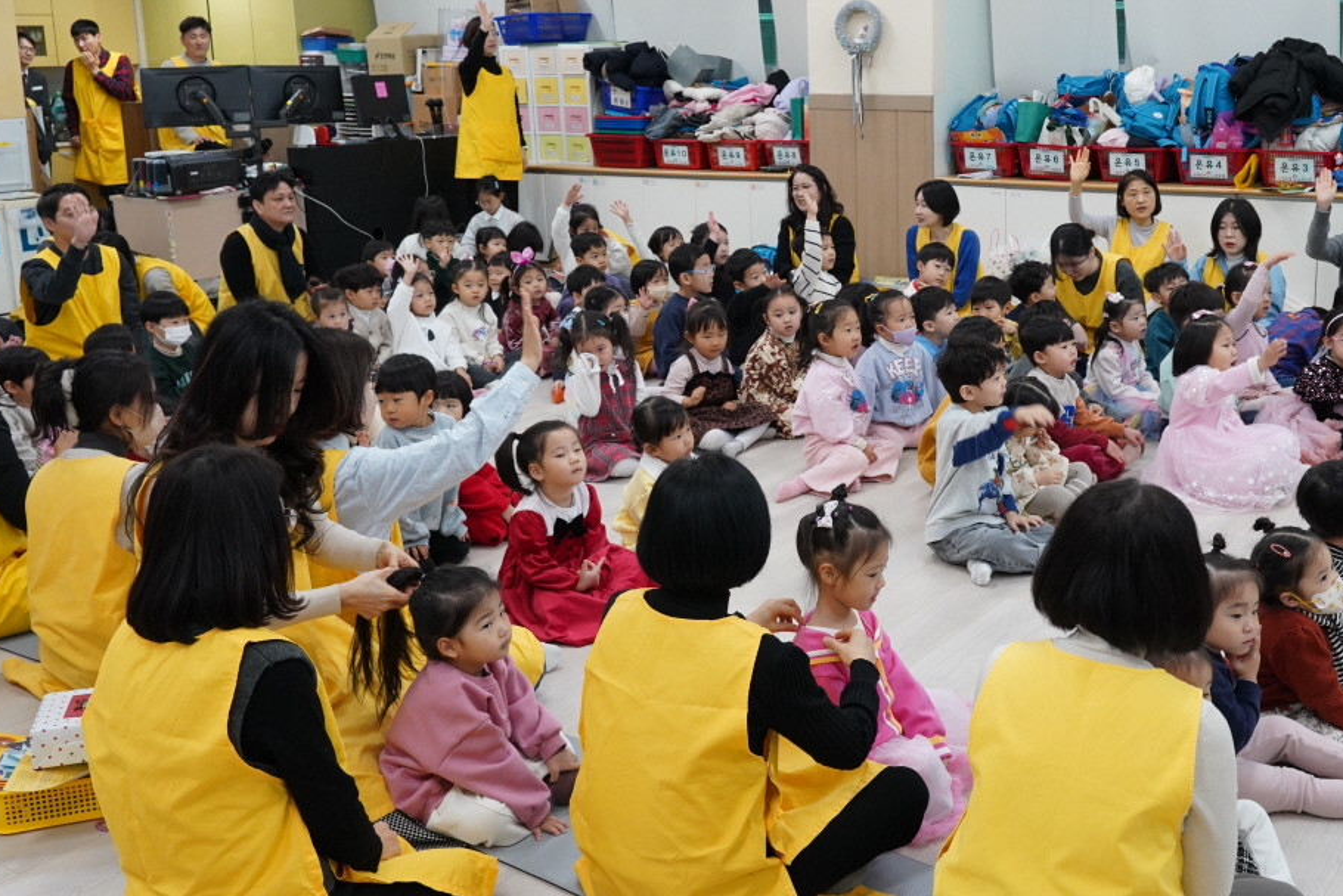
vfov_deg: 33.2
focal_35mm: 40
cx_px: 844
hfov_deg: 48.0
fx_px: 1492
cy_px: 320
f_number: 7.1
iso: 2500
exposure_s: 1/80
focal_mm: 28
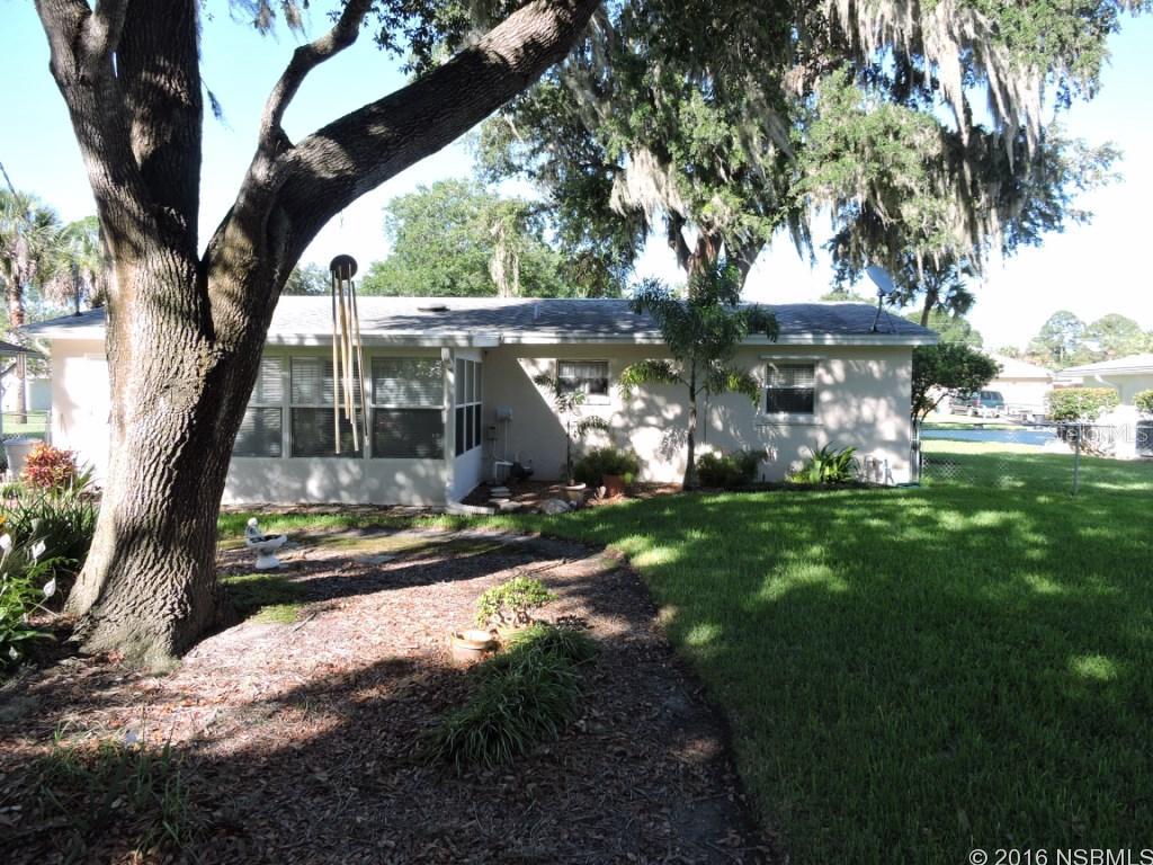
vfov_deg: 56.8
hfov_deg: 71.6
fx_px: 799
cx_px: 576
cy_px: 432
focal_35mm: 24
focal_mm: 4.3
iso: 100
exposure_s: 1/200
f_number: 3.3
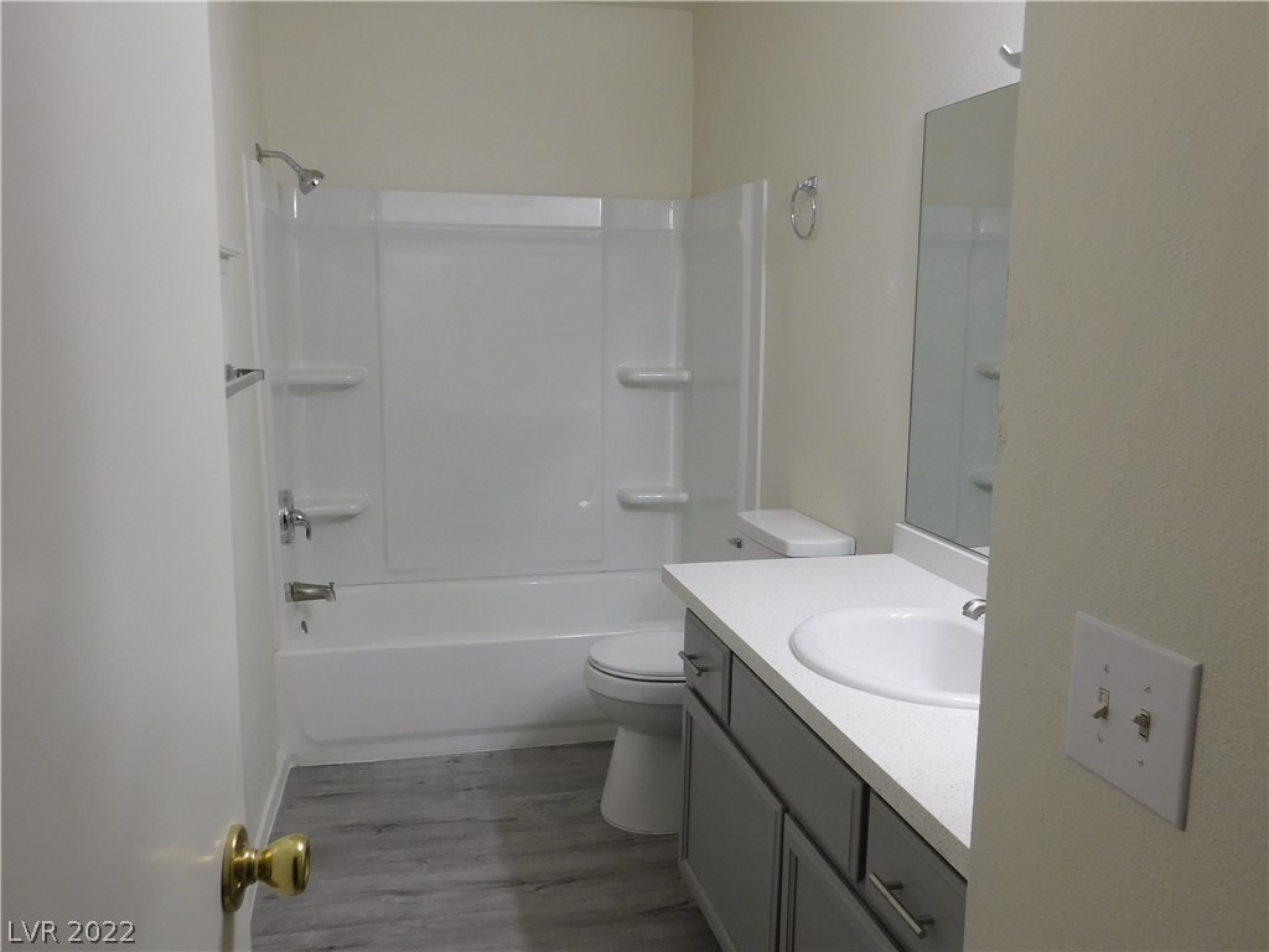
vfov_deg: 49.7
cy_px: 476
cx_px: 634
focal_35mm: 28
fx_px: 1026
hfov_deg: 63.4
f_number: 3.2
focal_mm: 4.9
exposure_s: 1/30
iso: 125
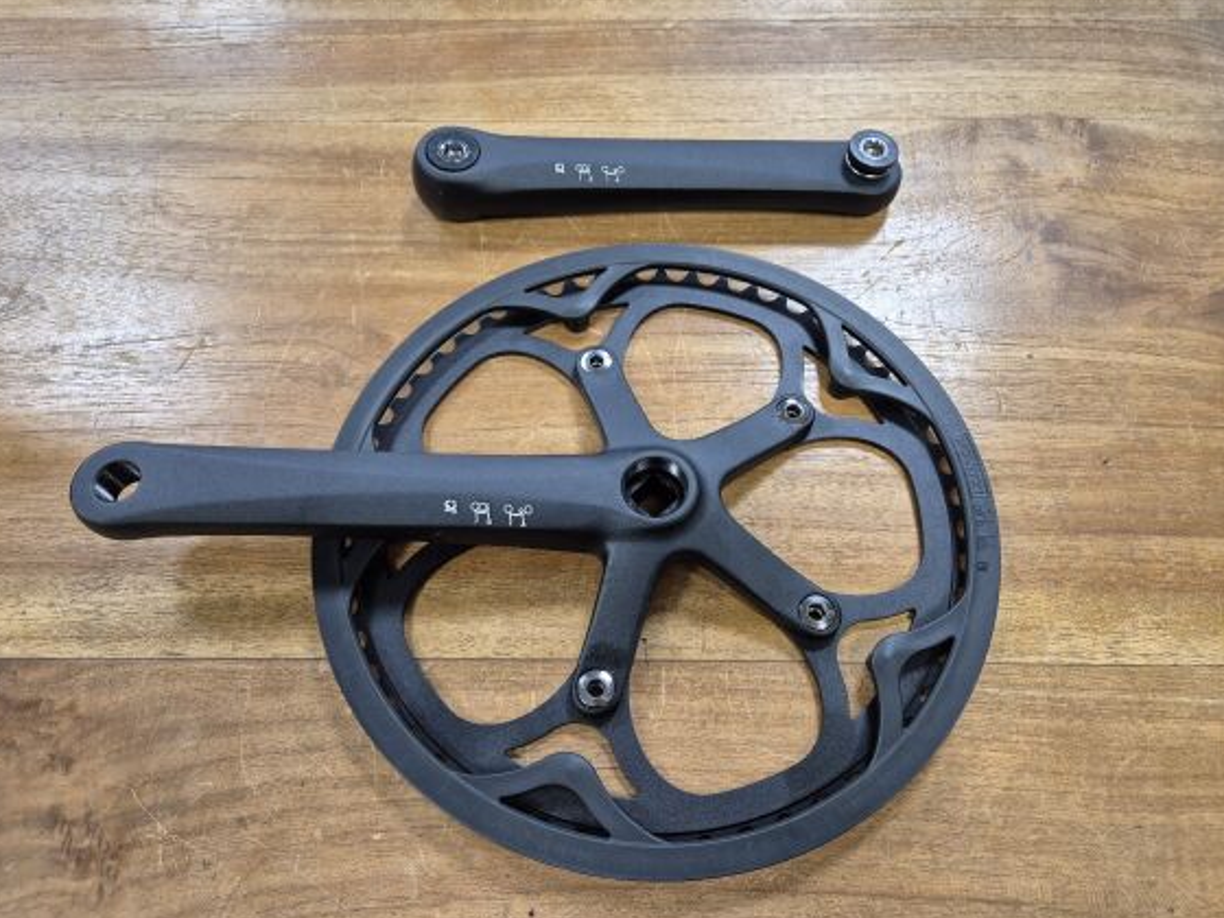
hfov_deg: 71.6
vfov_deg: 56.8
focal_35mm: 24
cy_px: 463
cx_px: 623
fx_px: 849
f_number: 1.8
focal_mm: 5.4
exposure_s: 1/100
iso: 320
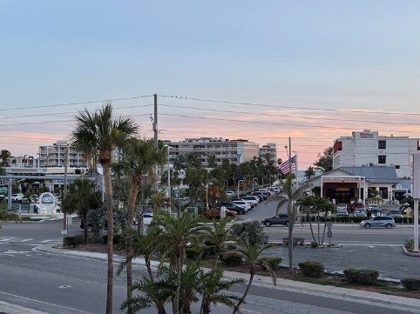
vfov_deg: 28.5
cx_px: 257
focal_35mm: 51
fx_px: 618
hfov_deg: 37.3
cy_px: 177
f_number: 1.78
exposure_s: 1/354
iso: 80
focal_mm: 6.76
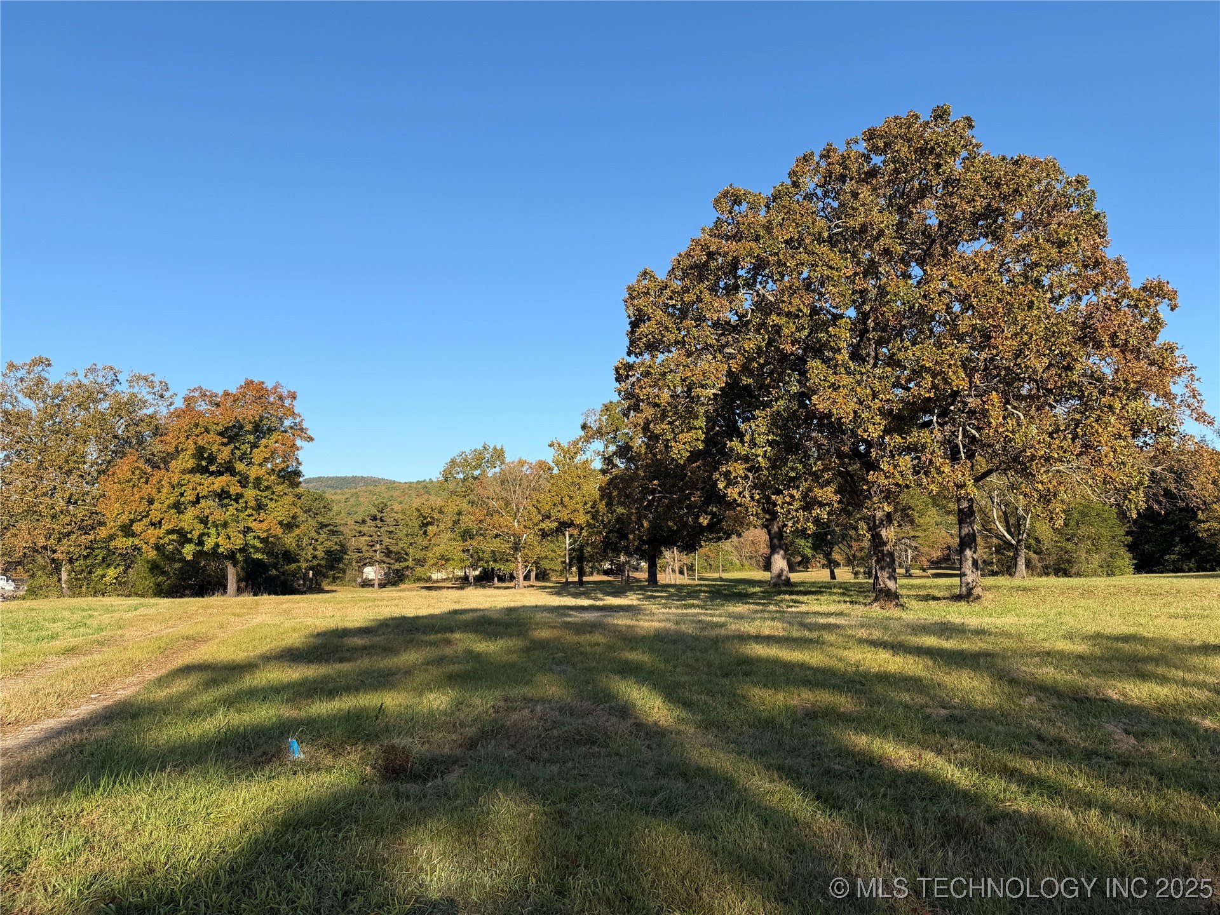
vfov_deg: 56.8
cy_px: 458
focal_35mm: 24
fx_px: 846
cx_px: 610
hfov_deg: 71.6
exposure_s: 1/2907
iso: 80
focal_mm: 6.76
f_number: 1.78
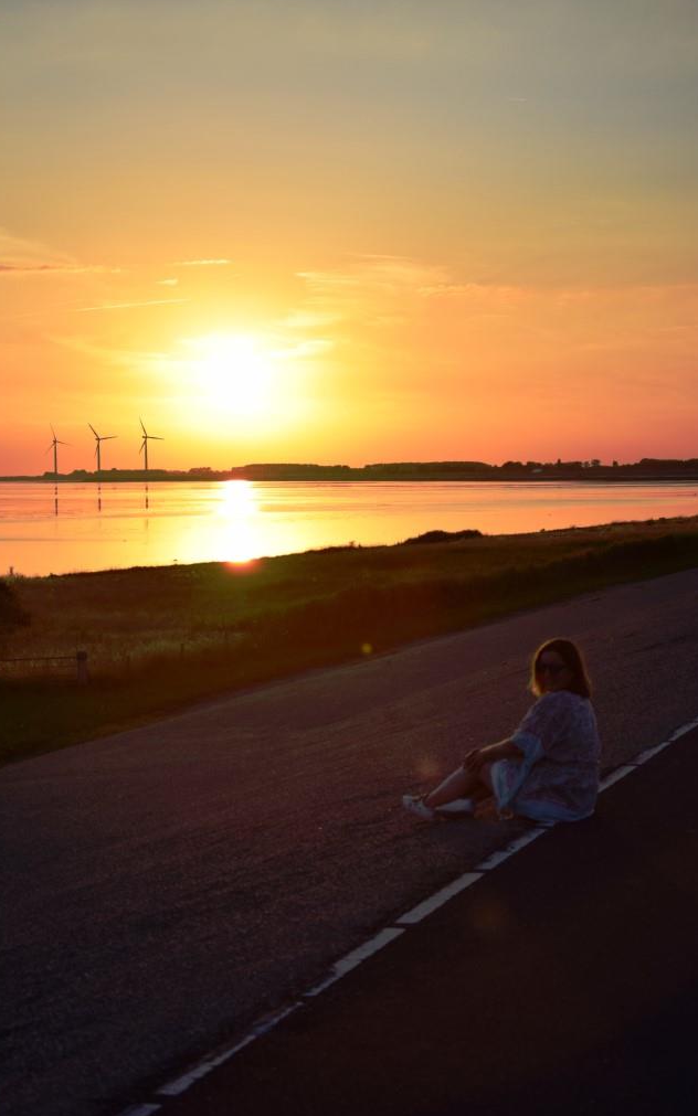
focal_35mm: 65
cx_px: 329
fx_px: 1978
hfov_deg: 20.0
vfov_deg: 31.5
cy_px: 555
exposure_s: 1/1250
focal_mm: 42
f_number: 4.8
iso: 200
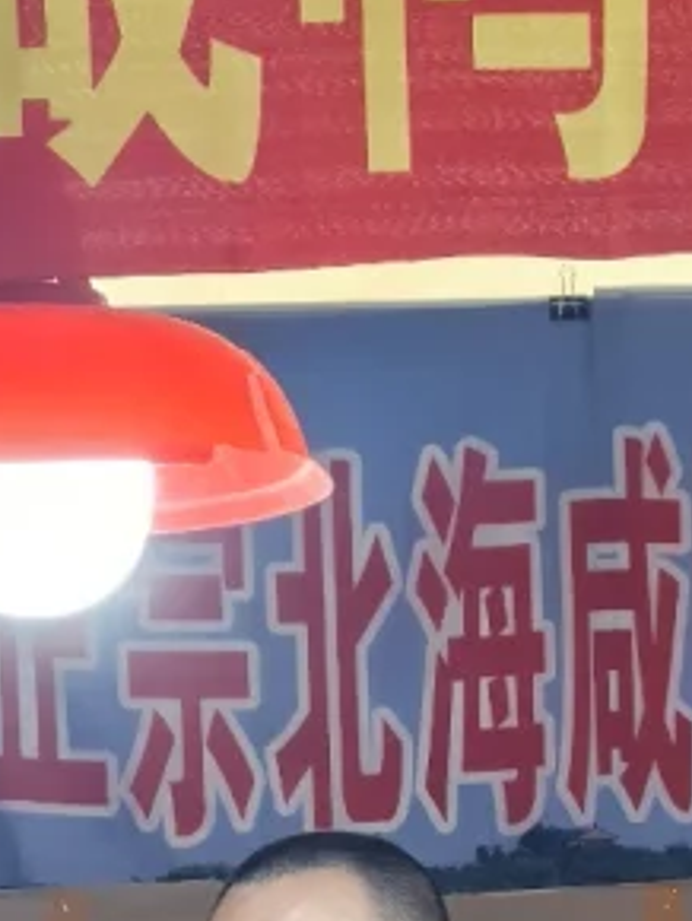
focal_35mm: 134
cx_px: 676
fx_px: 3566
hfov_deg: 11.0
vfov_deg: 14.4
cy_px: 988
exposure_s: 1/500
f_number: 2
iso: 250
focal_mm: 5.75
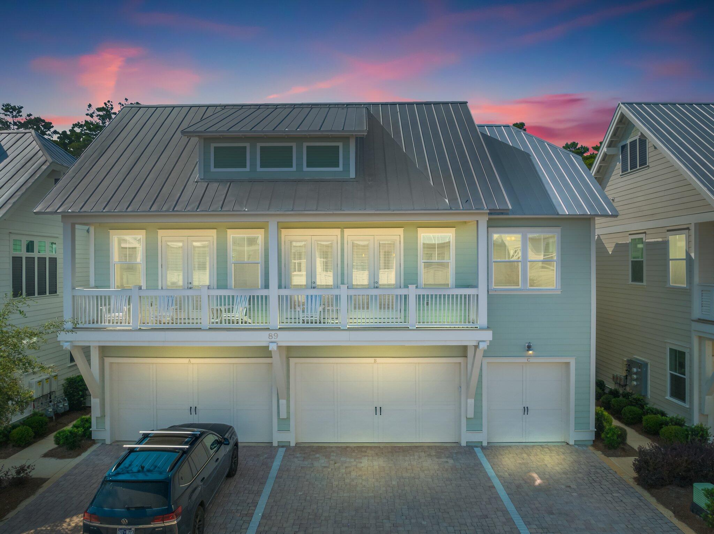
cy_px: 267
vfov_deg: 56.8
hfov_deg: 71.6
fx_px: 495
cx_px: 357
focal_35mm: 24
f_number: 2.8
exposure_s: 1/800
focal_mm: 12.29
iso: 160
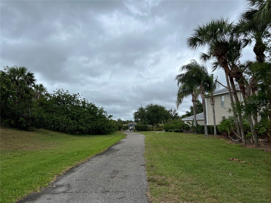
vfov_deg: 53.1
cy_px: 102
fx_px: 204
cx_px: 136
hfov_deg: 67.3
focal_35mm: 26
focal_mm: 5.7
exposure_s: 1/1724
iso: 50
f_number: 1.5
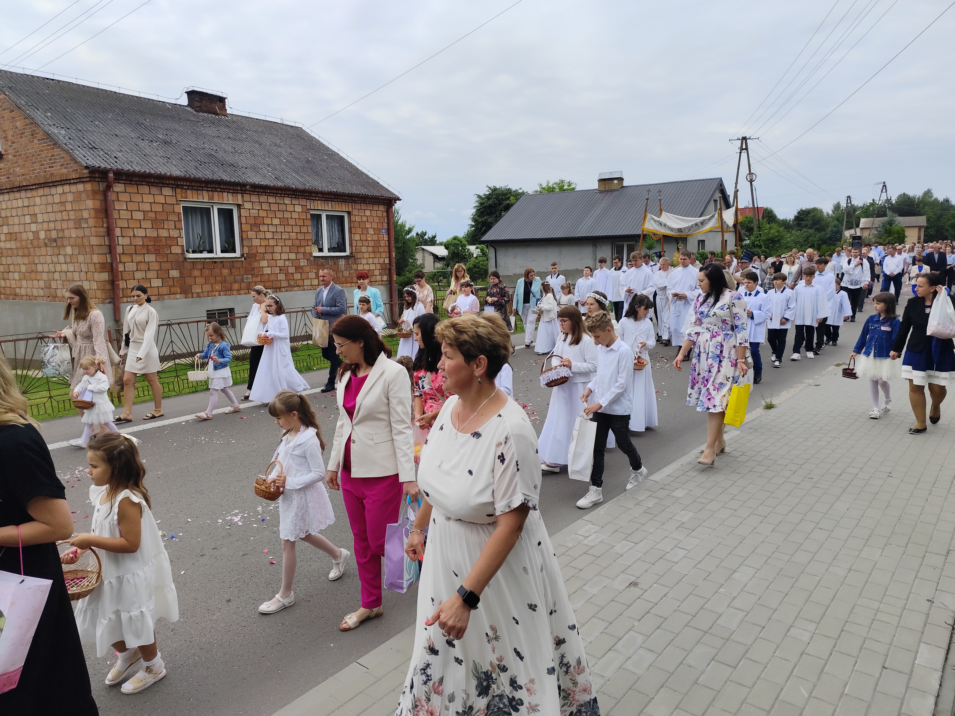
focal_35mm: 23
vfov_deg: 58.9
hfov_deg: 73.9
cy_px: 358
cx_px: 478
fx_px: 635
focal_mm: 6.14
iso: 50
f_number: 1.65
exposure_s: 1/1122
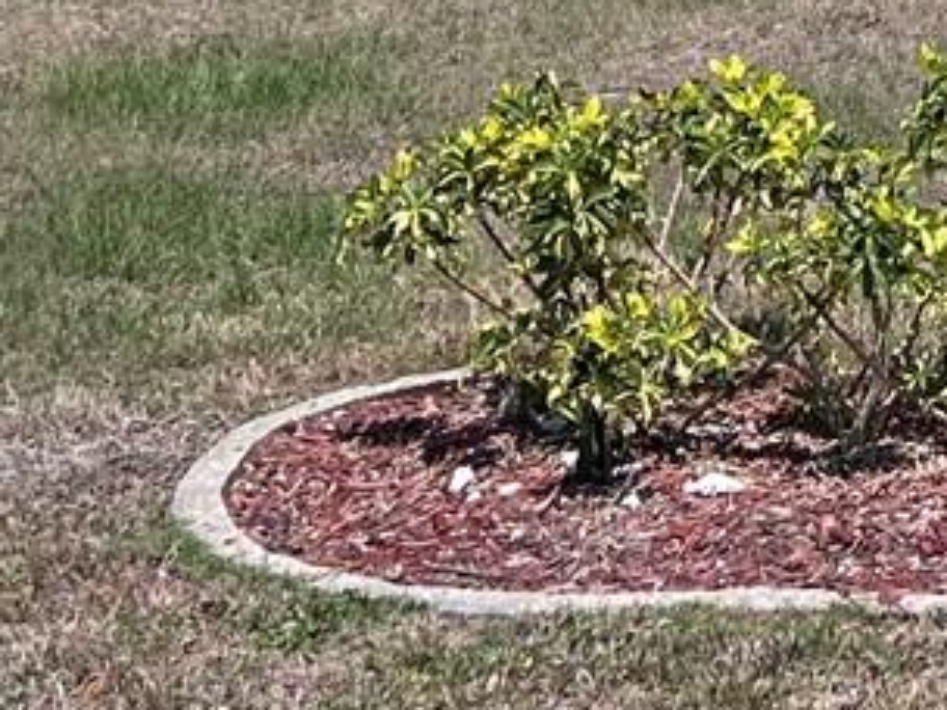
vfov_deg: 10.4
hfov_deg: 13.8
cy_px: -389
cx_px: 1265
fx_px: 3748
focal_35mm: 137
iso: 50
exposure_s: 1/4115
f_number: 1.5
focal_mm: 5.7
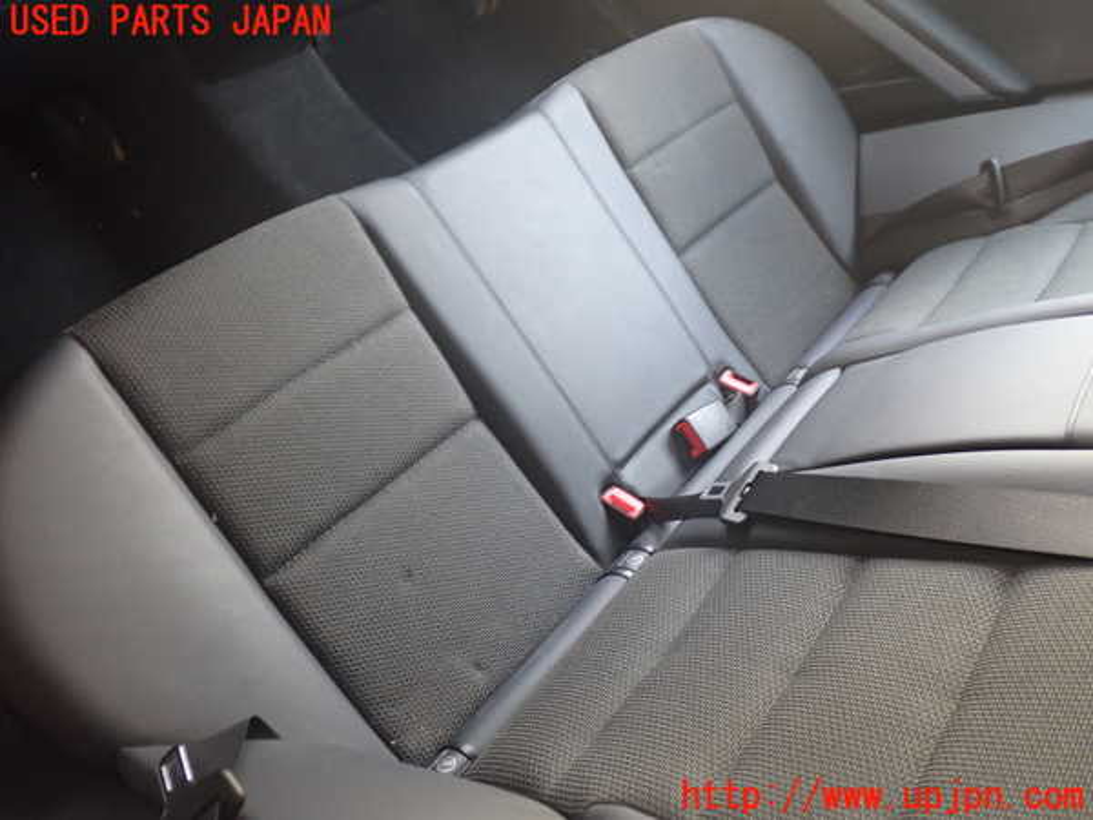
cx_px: 546
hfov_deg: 60.0
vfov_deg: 46.8
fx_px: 947
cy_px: 410
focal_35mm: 30
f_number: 2.3
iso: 320
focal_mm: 5.4
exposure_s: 1/30
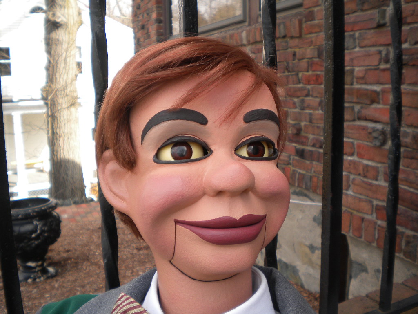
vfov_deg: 40.7
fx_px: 423
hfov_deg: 52.6
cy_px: 157
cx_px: 209
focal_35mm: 35
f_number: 3.1
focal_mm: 6.3
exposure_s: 1/210
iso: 80
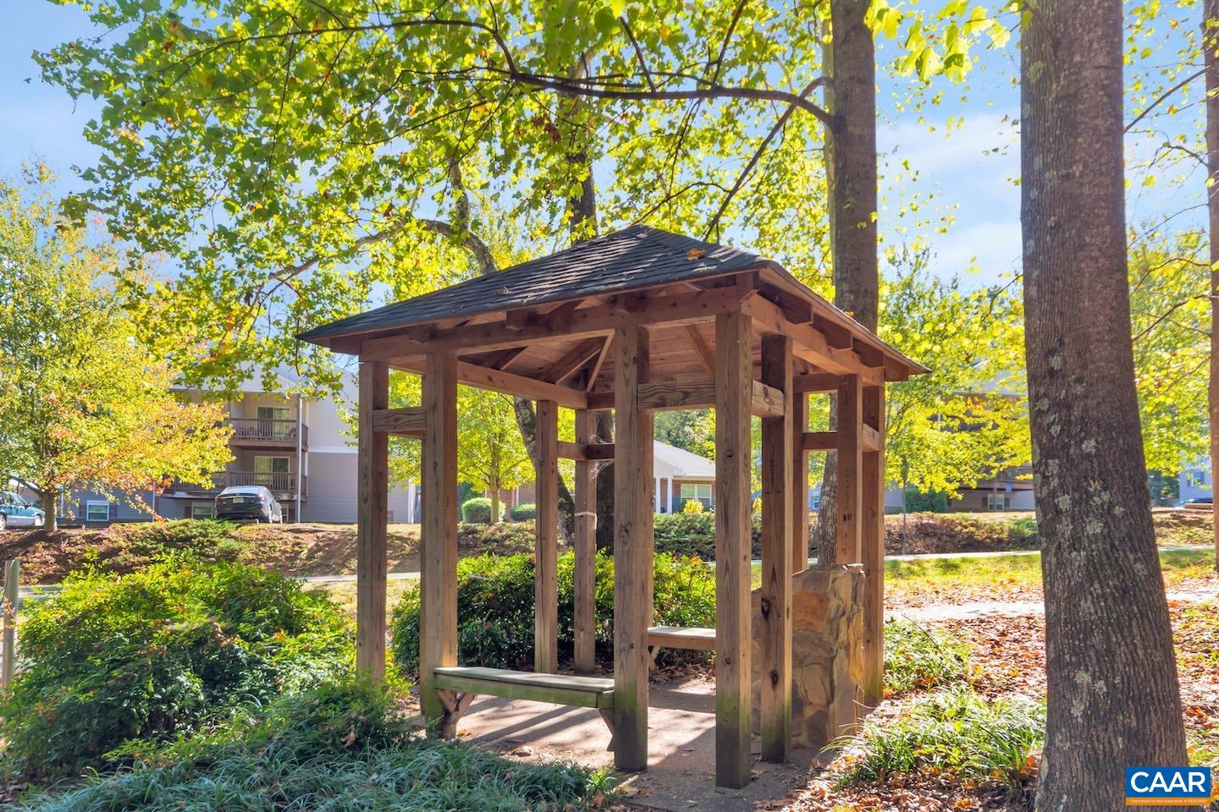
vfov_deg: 50.4
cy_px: 406
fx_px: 863
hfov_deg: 70.4
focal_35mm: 26
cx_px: 610
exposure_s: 1/160
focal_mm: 17
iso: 200
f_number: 6.3
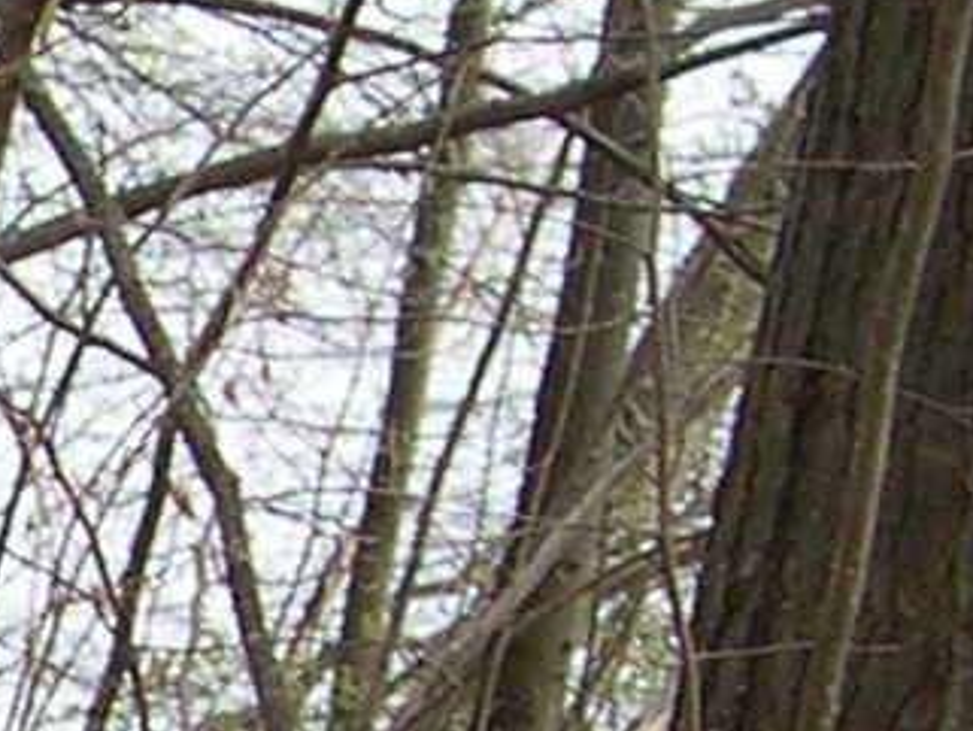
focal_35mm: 269
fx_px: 7564
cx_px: -1425
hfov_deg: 6.9
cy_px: 1134
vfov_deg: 5.5
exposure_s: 1/232
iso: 100
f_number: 2.8
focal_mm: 8
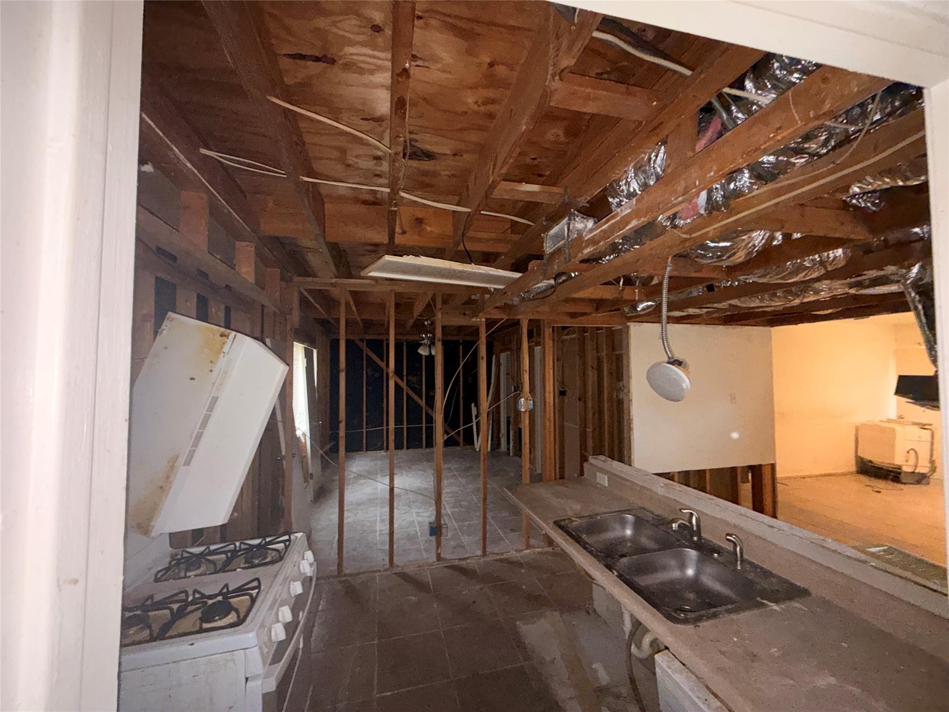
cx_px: 474
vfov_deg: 85.7
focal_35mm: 14
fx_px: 384
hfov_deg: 102.1
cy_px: 356
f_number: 2.2
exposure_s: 1/30
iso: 400
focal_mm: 2.22
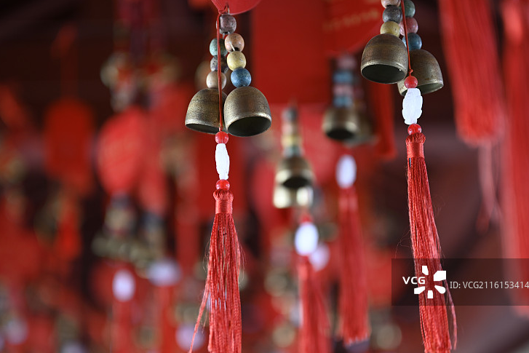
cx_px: 263
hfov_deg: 26.3
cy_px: 192
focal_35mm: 77
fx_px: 1132
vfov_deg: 17.7
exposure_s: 1/125
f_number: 2.8
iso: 125
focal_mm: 70
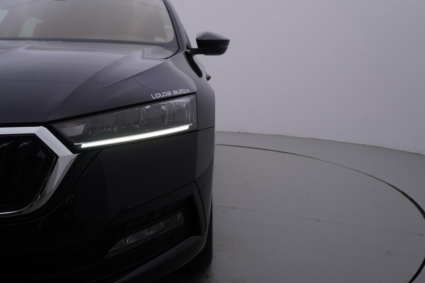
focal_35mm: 36
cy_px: 142
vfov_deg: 36.9
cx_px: 212
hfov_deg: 53.1
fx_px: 425
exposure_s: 1/125
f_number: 5
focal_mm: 24
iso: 125
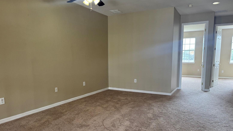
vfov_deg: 42.7
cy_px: 79
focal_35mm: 27
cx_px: 115
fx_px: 167
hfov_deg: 69.8
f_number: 1.78
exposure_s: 1/120
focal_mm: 6.76
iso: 125
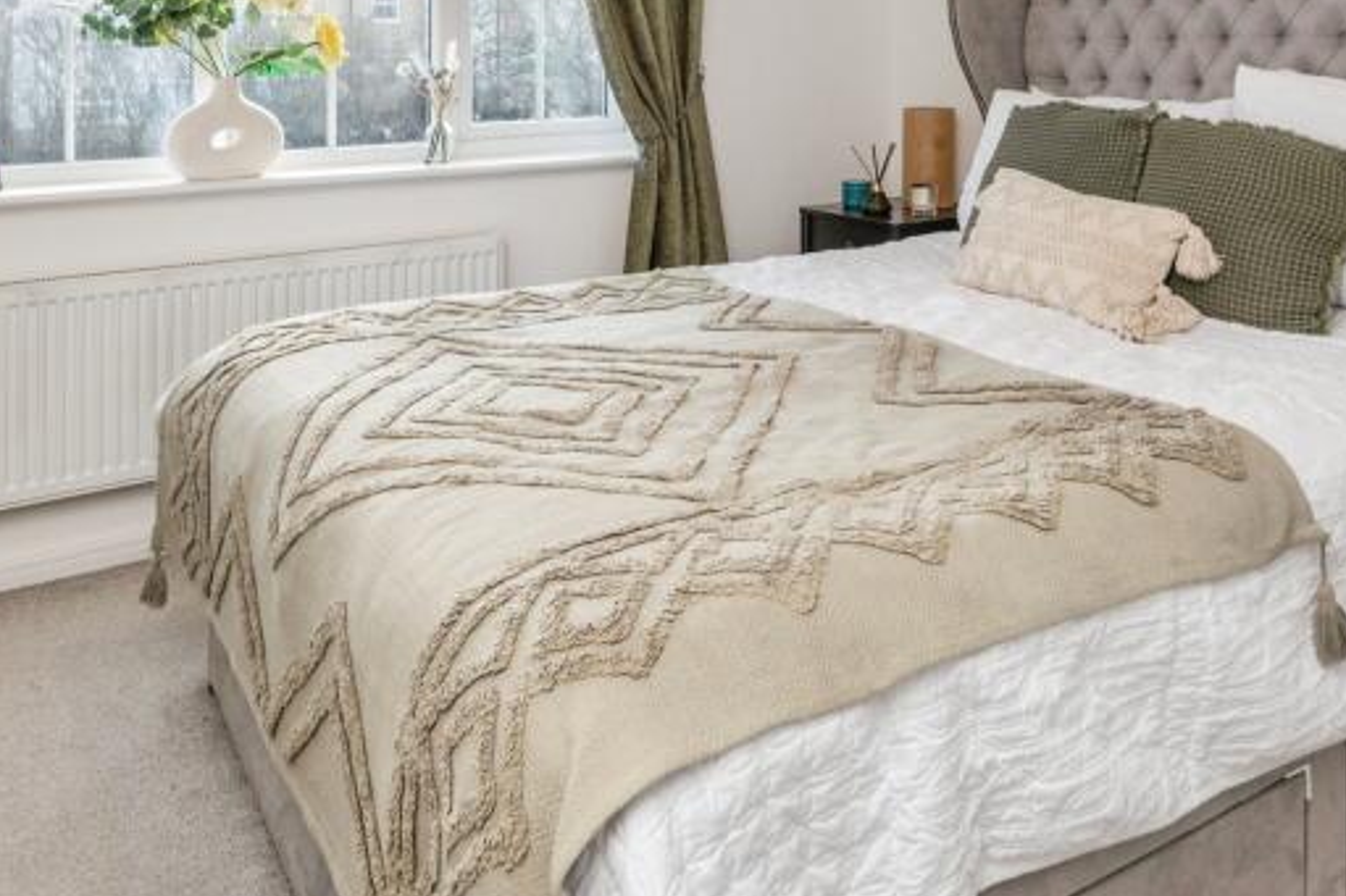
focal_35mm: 32
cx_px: 812
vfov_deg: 38.6
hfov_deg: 58.2
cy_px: 110
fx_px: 1196
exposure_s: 1/60
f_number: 8
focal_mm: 16
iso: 320
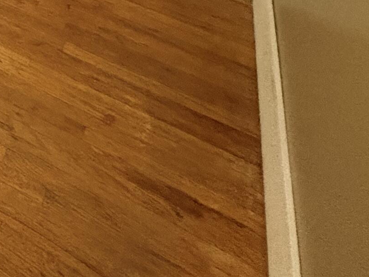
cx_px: -269
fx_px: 554
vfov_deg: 21.2
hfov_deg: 23.1
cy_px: -189
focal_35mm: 52
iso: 800
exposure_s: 1/60
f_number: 2.2
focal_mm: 2.22
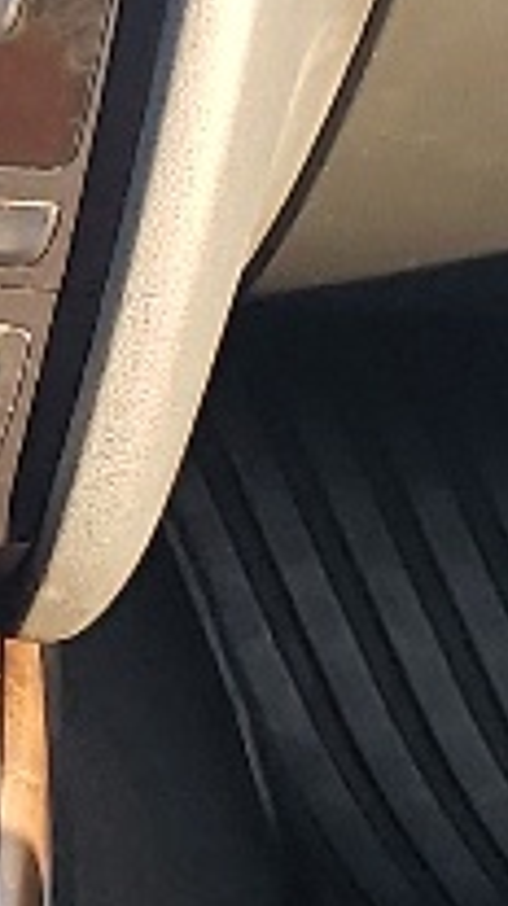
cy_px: 1134
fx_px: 5259
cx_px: -683
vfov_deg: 9.7
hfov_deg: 5.4
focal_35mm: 219
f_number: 1.5
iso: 79
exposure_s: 1/50
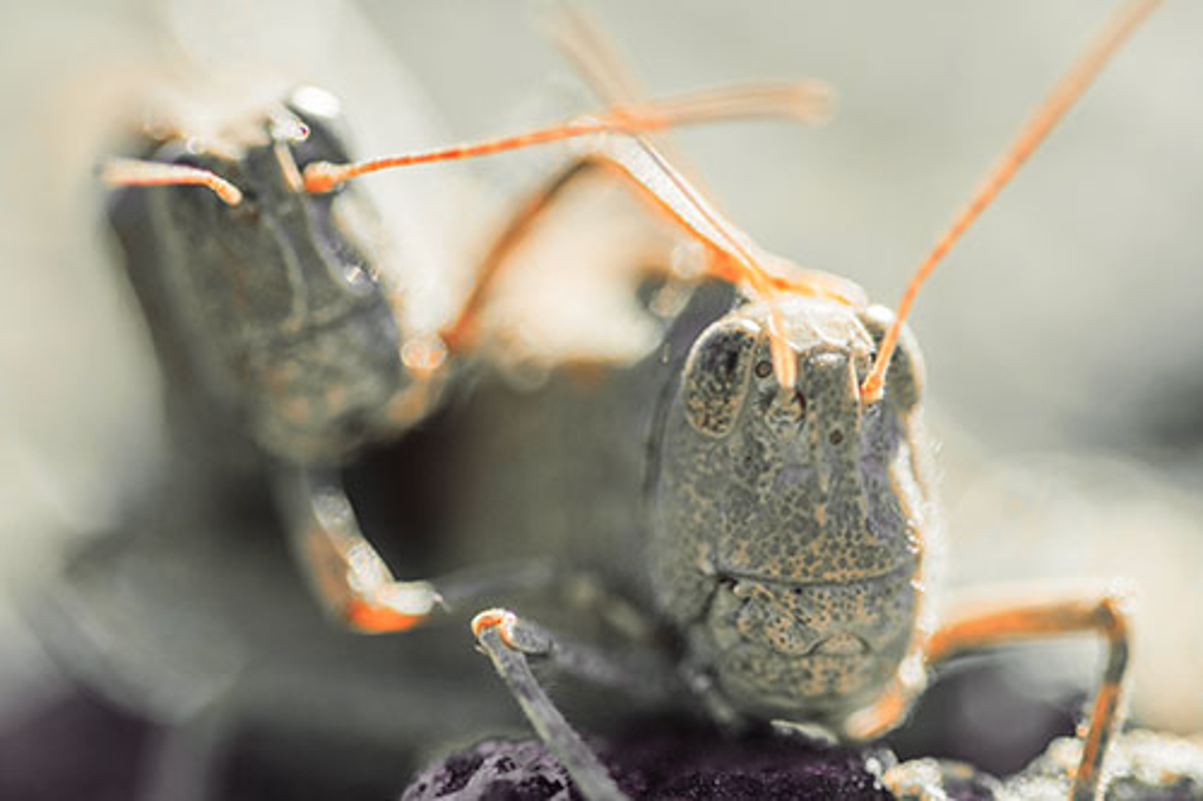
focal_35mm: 210
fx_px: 7015
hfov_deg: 9.8
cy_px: 400
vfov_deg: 6.5
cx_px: 602
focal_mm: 210
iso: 220
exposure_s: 1/250
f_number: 9.5
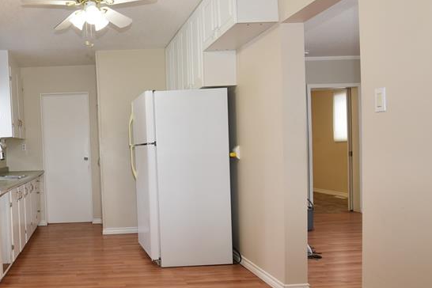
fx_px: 360
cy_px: 167
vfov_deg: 43.5
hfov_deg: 57.4
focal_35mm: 30
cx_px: 88
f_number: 5
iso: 800
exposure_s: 1/100
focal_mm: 16
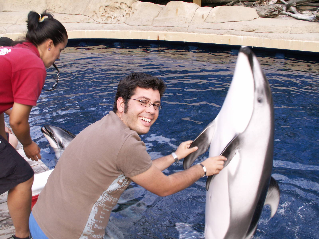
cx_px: 160
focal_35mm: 35
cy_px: 120
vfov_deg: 40.7
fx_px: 323
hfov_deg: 52.6
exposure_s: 1/80
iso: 50
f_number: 4.5
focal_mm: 5.86
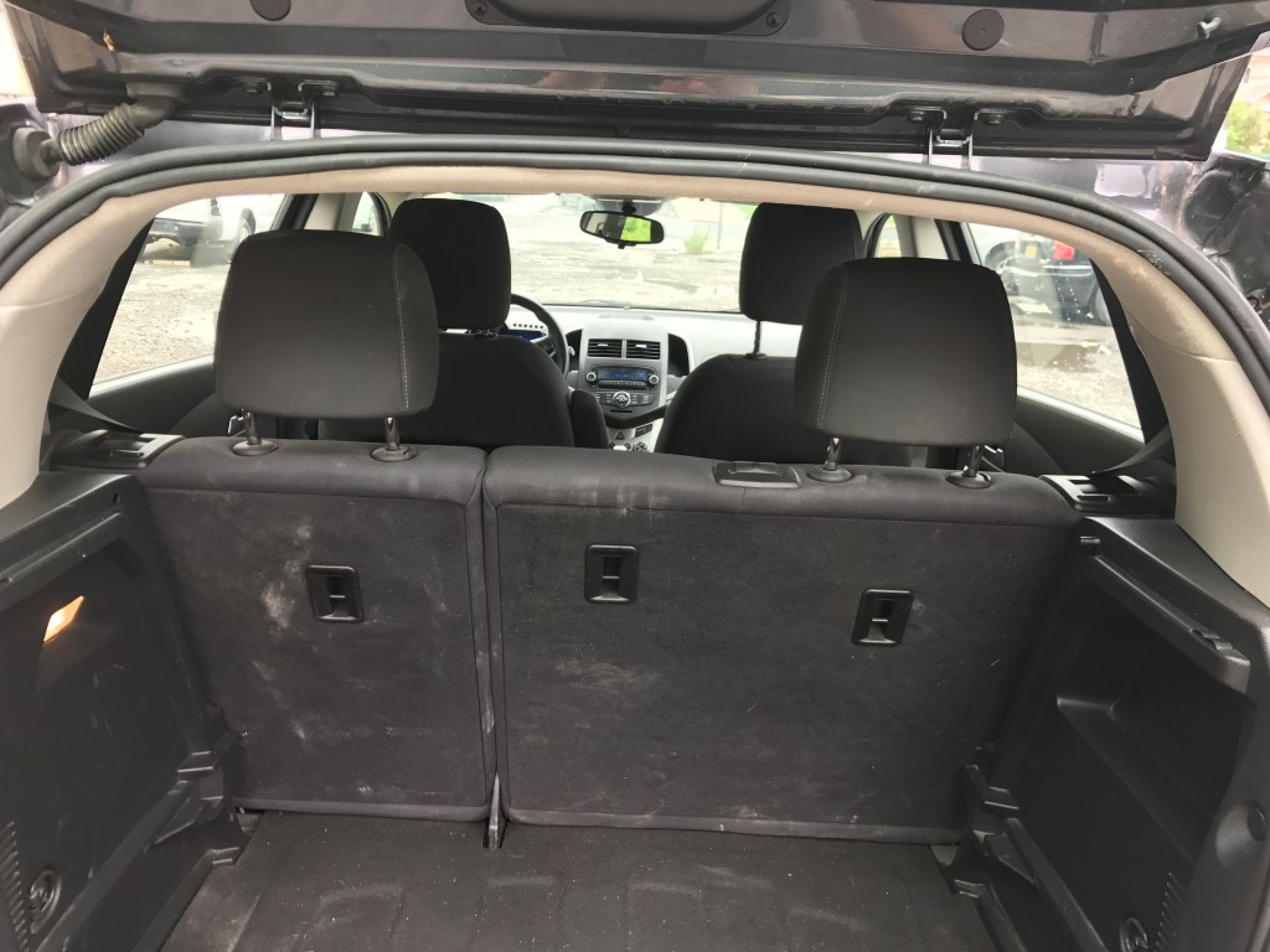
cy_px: 476
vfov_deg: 49.7
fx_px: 1027
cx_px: 635
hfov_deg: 63.4
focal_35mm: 28
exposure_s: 1/101
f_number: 1.8
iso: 20
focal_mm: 3.99
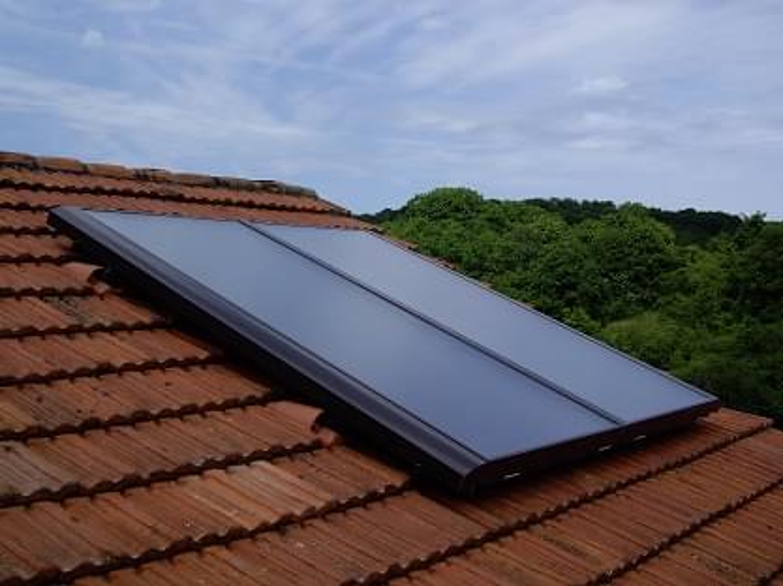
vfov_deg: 31.5
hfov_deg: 41.3
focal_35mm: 46
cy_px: 293
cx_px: 392
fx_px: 1040
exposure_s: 1/250
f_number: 6.2
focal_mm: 9.6
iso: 50
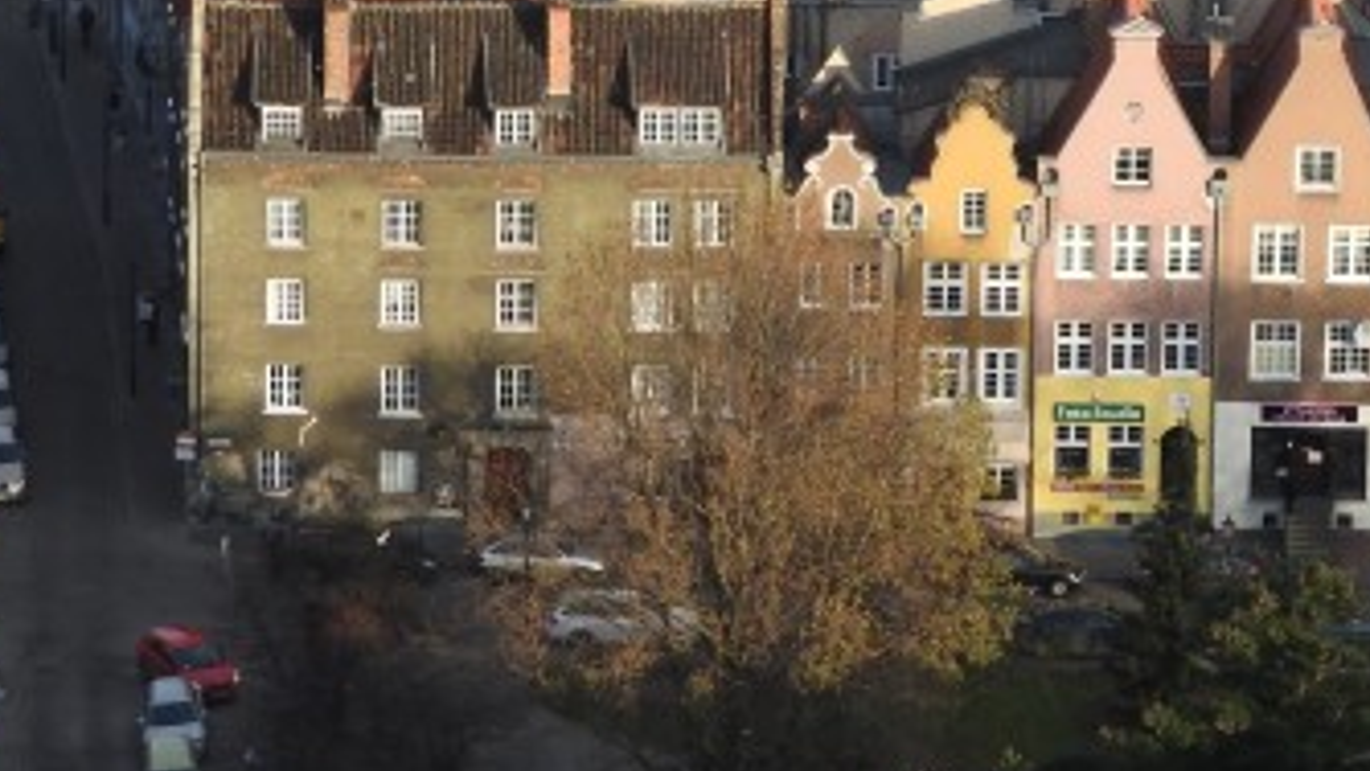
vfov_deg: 5.4
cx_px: 1448
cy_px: -377
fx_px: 8066
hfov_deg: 9.6
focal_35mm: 222
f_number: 4.5
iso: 100
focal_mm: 15.2
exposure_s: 1/320
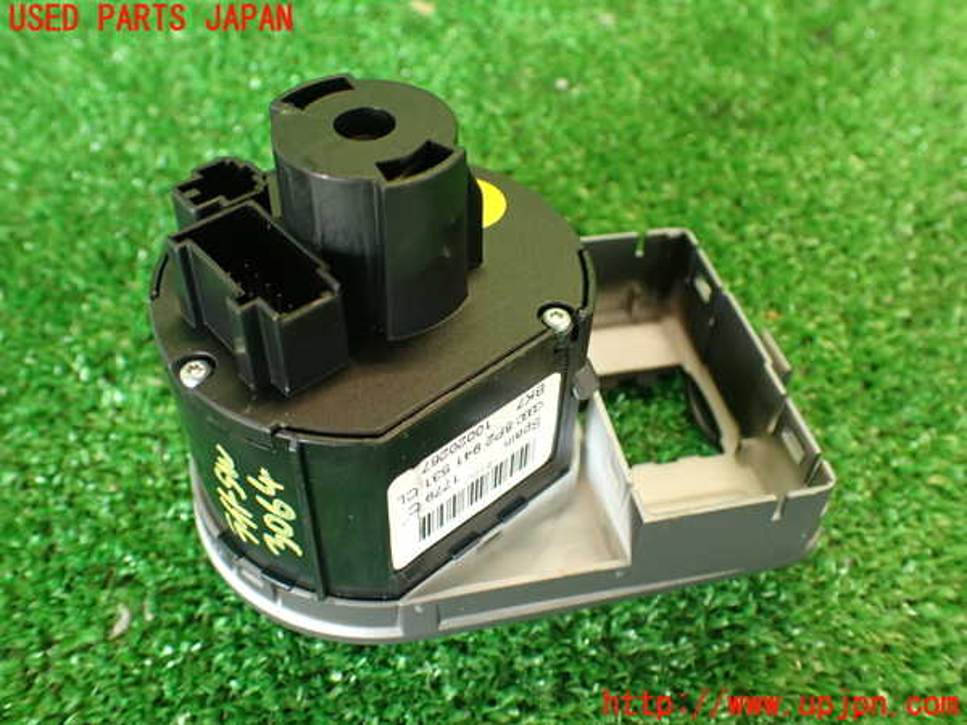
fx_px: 894
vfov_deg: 44.2
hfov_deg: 56.8
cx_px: 484
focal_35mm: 32
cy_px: 362
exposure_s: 1/30
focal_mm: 5.79
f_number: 2.4
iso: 320
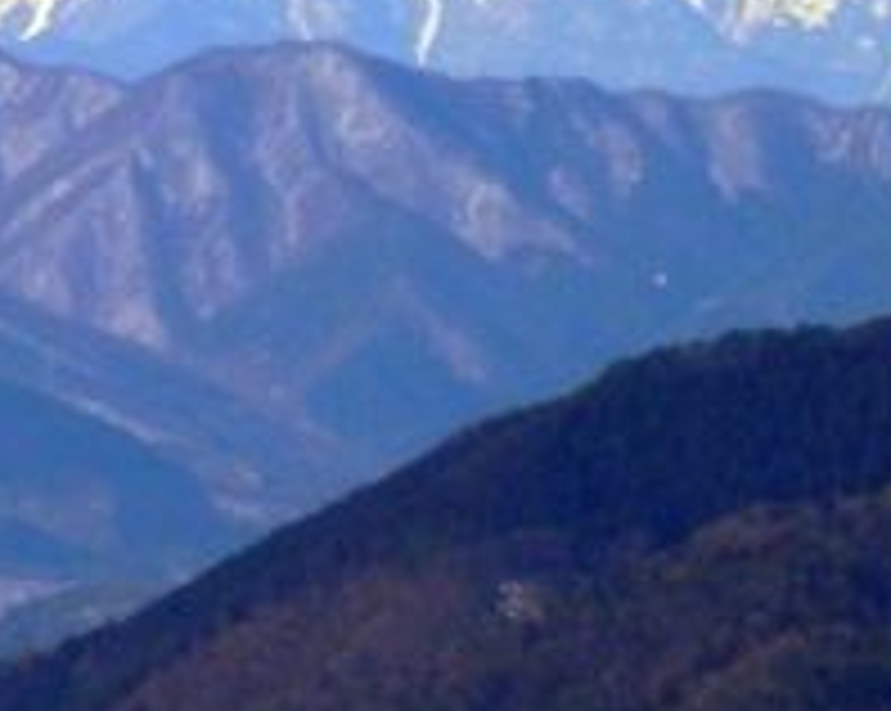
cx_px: 18
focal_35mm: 1311
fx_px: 34537
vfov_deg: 1.2
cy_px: 418
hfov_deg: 1.5
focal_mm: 59.3
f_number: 6.7
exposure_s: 1/800
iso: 80
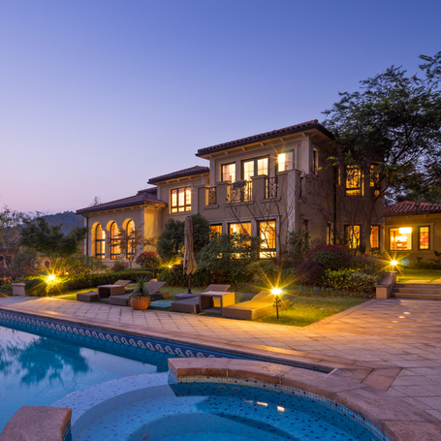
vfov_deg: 67.2
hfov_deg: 65.2
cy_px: 226
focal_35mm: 23
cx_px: 142
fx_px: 332
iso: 100
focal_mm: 17
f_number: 11
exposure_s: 25
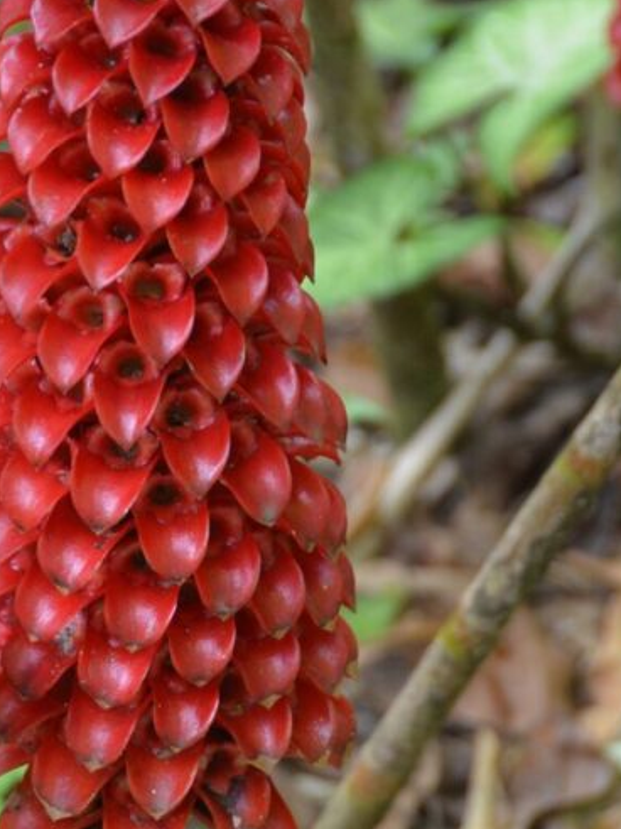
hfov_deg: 5.2
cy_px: 478
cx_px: 135
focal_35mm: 285
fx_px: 6820
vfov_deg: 7.0
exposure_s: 1/160
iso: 800
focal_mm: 95
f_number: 5.3
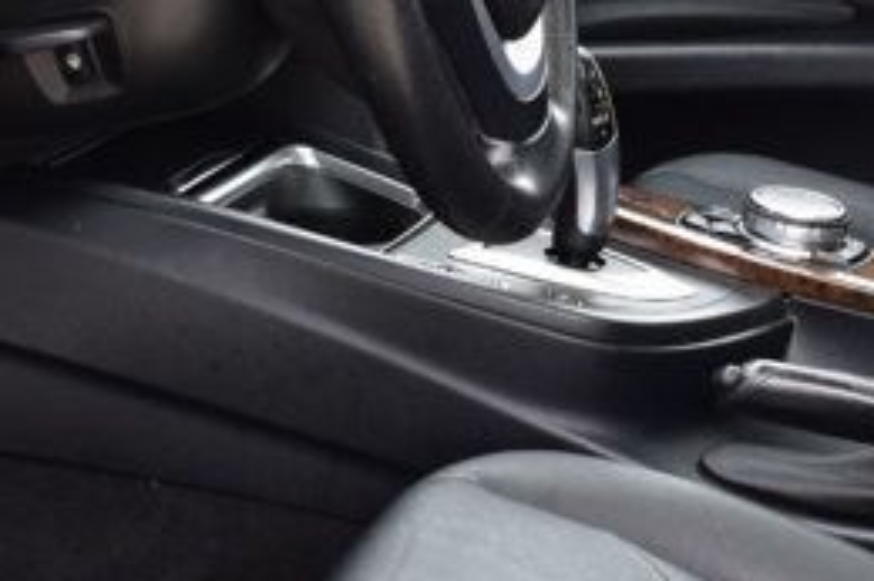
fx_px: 4294
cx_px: 565
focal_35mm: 177
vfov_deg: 7.7
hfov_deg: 11.6
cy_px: 393
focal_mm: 30
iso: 400
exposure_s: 1/25
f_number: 7.1
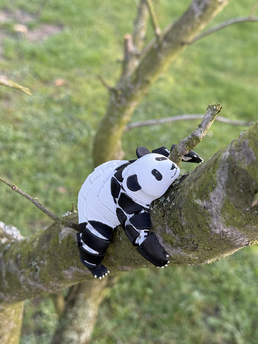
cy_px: 172
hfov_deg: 30.3
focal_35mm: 48
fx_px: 477
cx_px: 129
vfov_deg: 39.7
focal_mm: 6.76
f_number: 1.78
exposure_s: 1/242
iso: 125
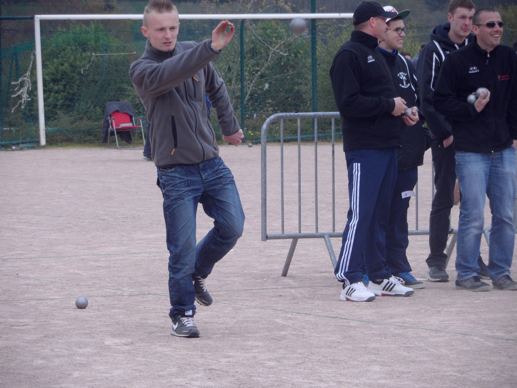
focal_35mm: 210
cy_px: 194
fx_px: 3136
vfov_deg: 7.1
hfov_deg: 9.4
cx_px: 258
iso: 80
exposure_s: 1/250
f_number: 4.6
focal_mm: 34.8
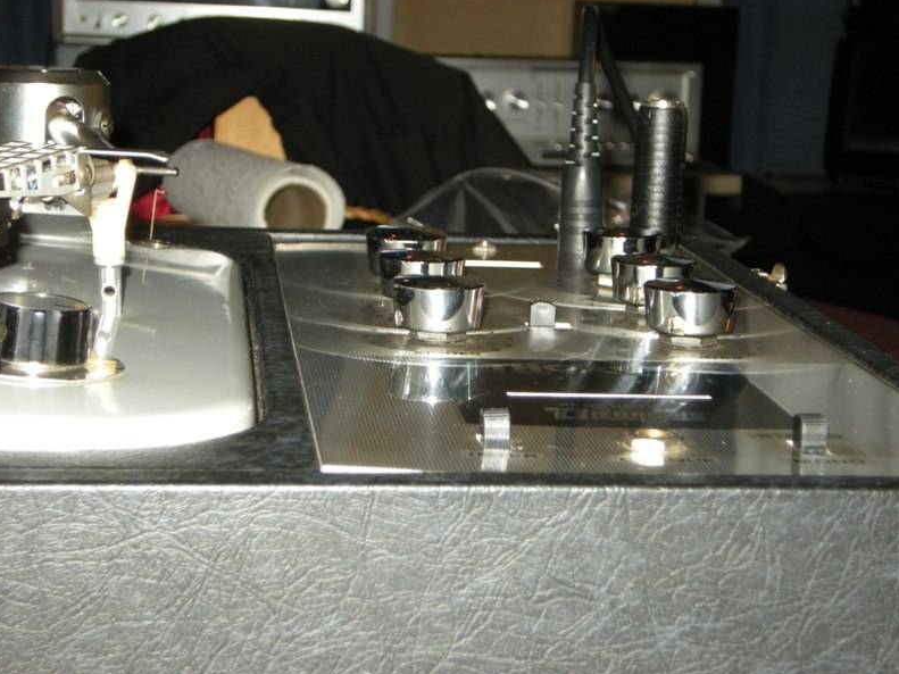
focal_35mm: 88
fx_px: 2285
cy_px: 338
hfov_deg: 22.3
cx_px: 448
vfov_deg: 16.8
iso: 168
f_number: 5.1
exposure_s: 1/120
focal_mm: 14.6
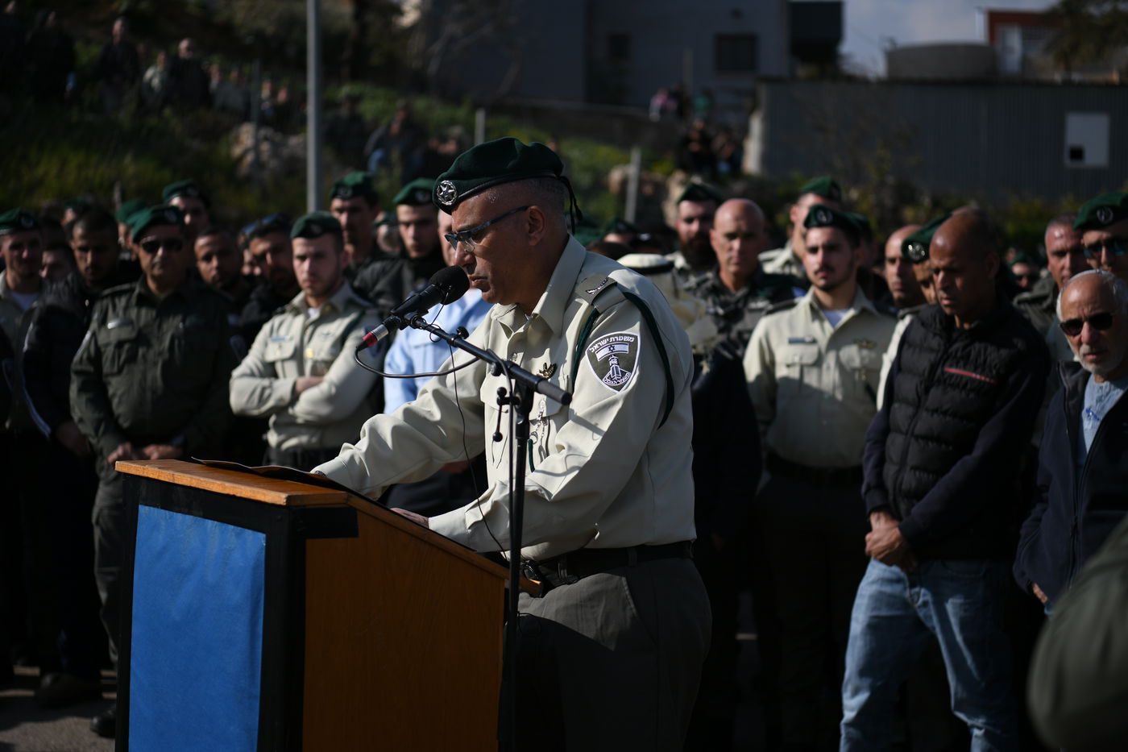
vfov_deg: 19.5
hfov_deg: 28.8
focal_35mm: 70
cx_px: 564
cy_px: 376
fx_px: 2193
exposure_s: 1/3200
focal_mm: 70
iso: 125
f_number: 3.2
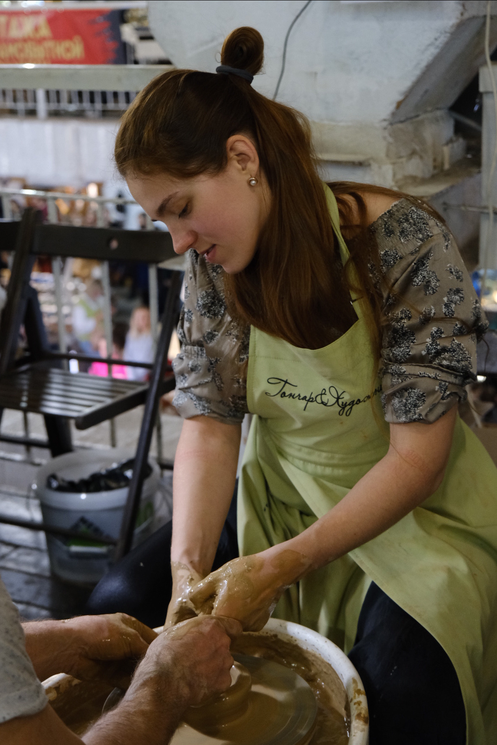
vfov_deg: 35.6
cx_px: 248
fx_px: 1160
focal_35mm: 56
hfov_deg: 24.2
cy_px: 372
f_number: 4
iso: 2500
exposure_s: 1/60
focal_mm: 37.6
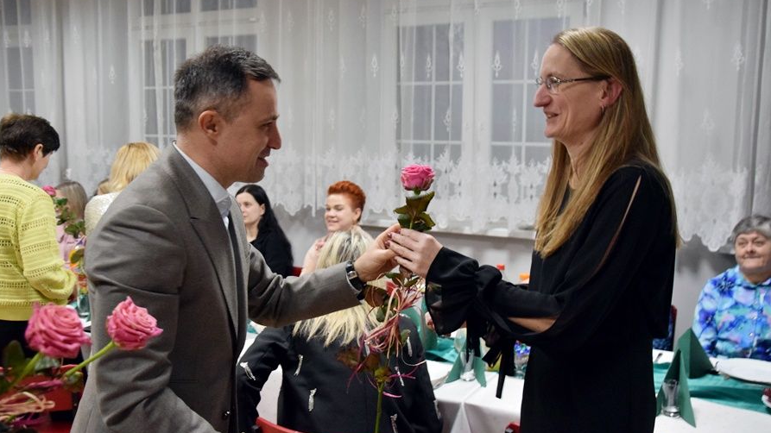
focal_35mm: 38
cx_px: 386
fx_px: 777
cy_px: 205
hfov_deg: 52.8
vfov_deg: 31.2
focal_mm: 24
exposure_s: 1/100
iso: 2500
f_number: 3.8
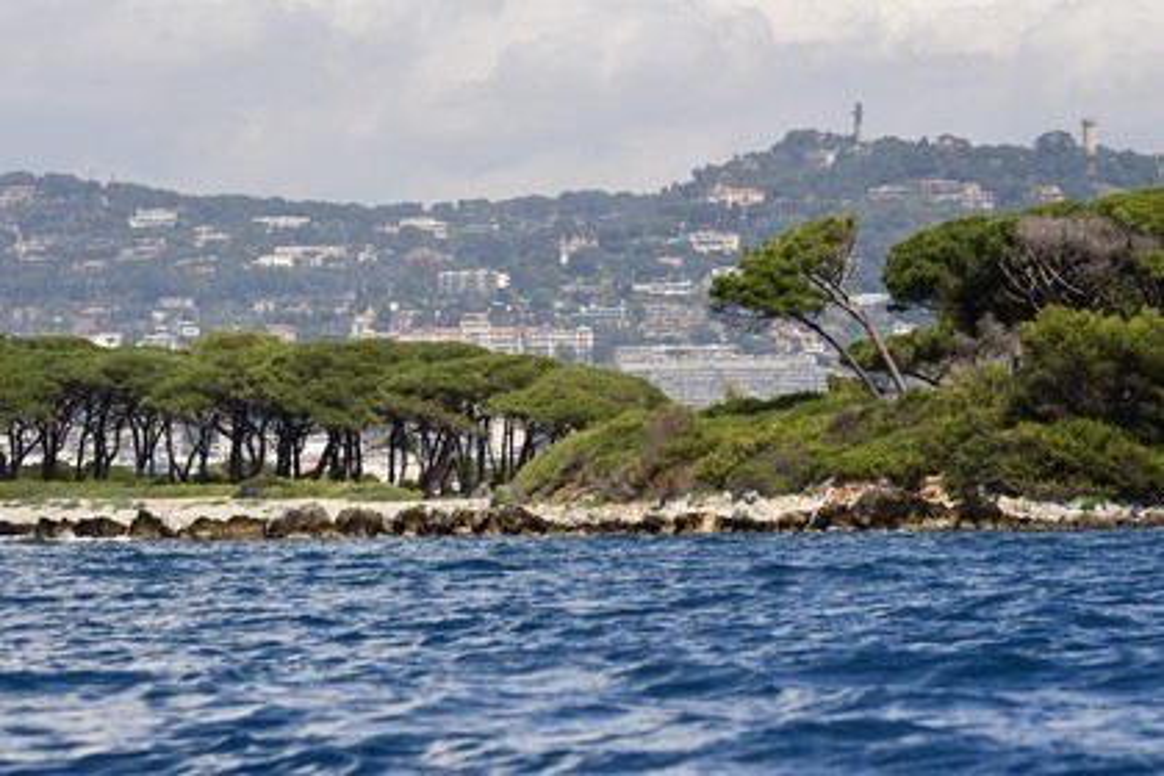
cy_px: 388
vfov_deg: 6.9
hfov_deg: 10.3
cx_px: 582
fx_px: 6466
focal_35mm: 200
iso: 200
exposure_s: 1/1000
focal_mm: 200
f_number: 7.1
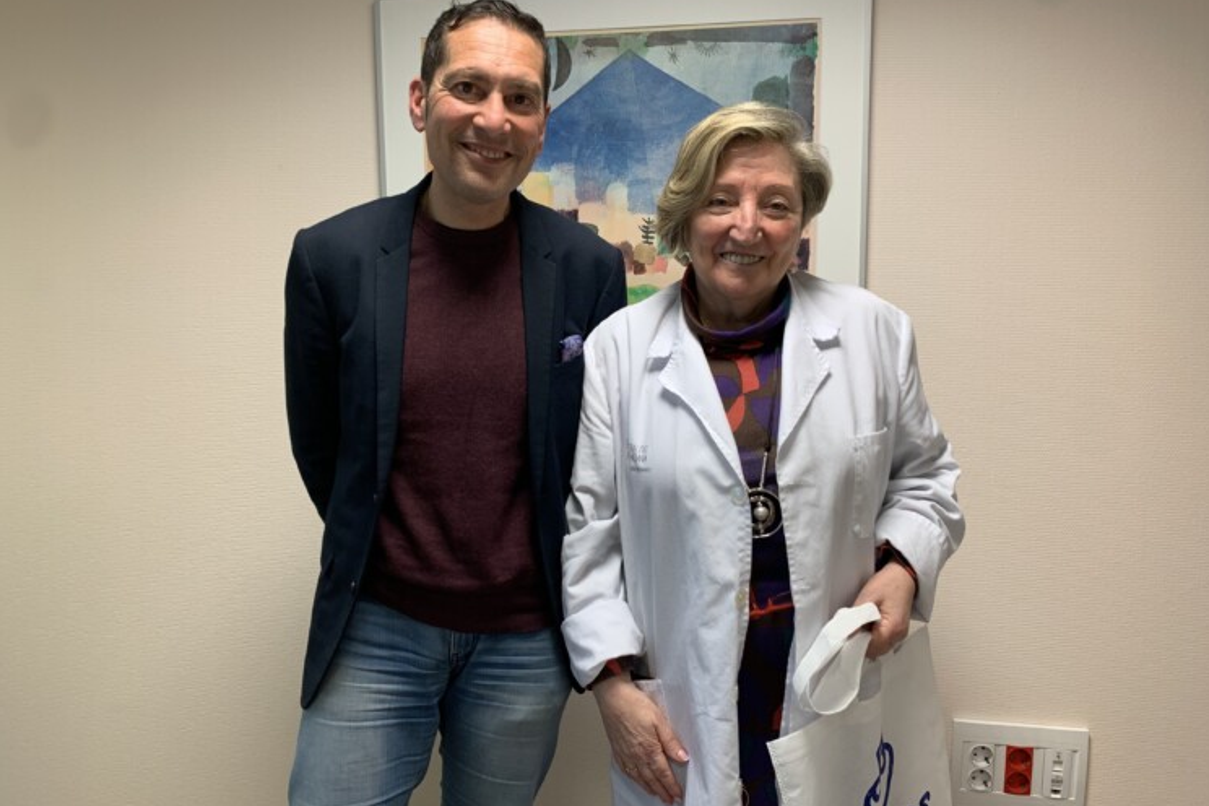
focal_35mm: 28
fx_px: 940
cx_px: 596
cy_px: 421
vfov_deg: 46.4
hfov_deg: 65.5
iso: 64
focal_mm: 4.25
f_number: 1.8
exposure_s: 1/50
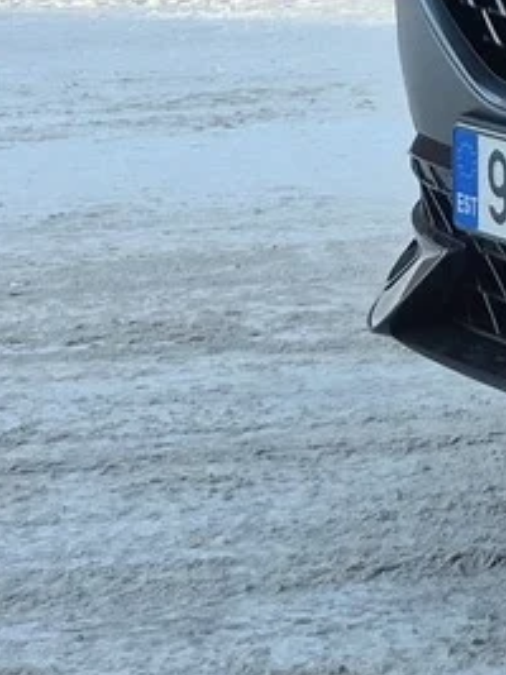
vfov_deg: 13.7
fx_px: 2692
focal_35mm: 138
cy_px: -233
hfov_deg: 8.7
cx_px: 1546
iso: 40
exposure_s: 1/204
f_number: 1.8
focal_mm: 5.4
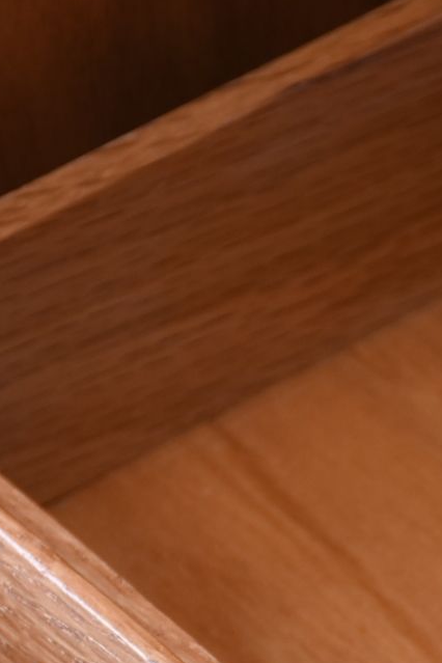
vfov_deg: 4.9
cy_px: 968
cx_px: 1004
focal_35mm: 422
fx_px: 7771
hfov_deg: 3.2
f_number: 7.1
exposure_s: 1/200
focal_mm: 60
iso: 200
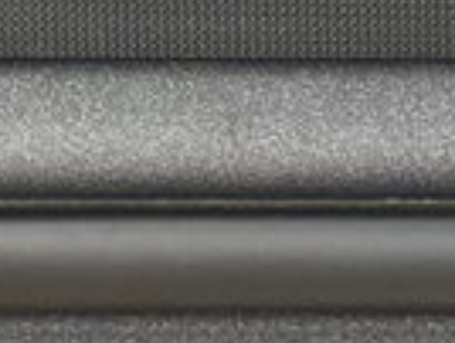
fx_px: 4819
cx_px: 112
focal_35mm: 366
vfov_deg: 4.1
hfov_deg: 5.4
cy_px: 241
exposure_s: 1/33
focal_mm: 6.76
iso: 250
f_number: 1.78
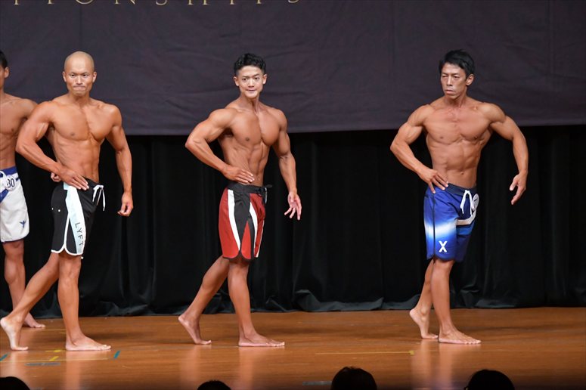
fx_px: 4393
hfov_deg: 7.6
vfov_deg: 5.1
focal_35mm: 270
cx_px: 293
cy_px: 195
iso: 5000
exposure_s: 1/400
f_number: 5.6
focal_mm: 180
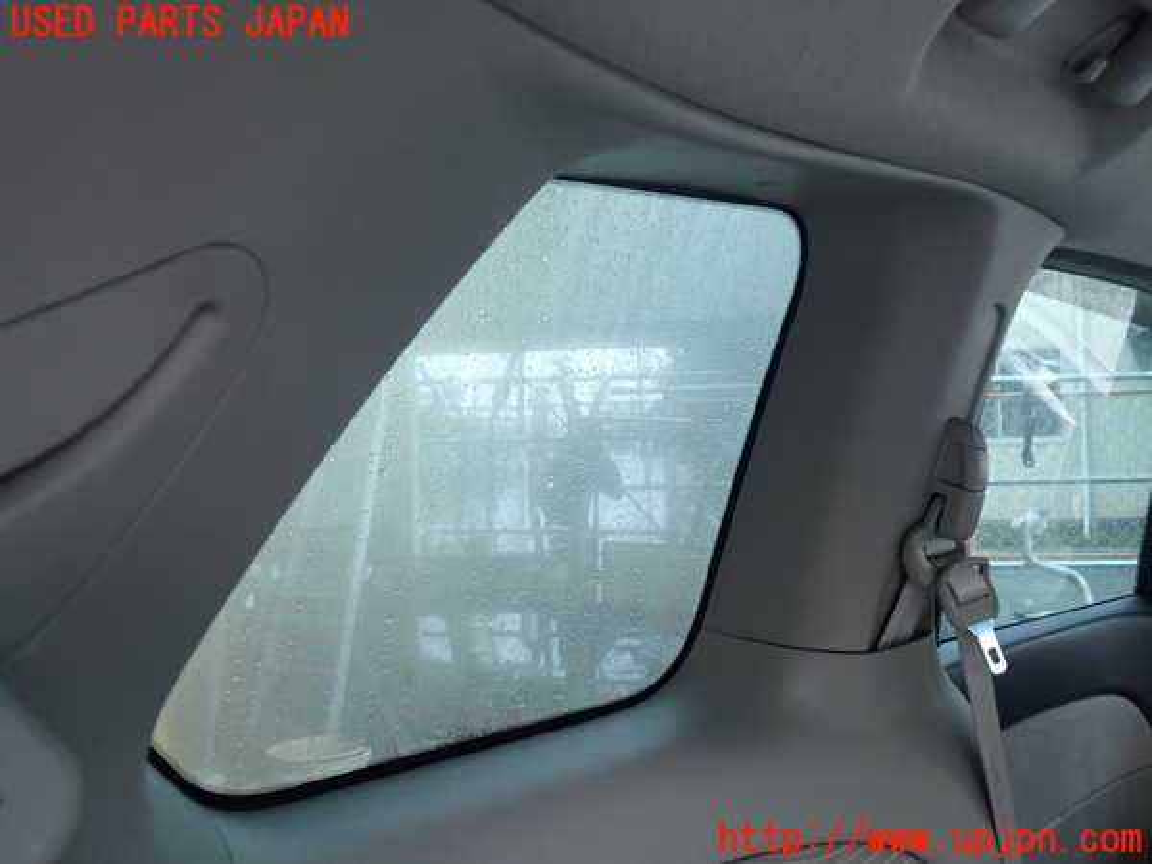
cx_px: 576
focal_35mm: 30
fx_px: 998
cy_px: 432
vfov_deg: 46.8
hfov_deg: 60.0
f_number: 2.3
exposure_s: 1/30
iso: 400
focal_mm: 5.4
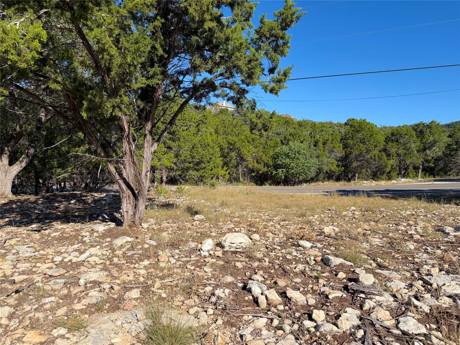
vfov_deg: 56.8
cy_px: 172
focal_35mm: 24
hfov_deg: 71.6
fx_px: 319
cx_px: 230
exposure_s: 1/4975
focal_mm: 6.76
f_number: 1.78
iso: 80
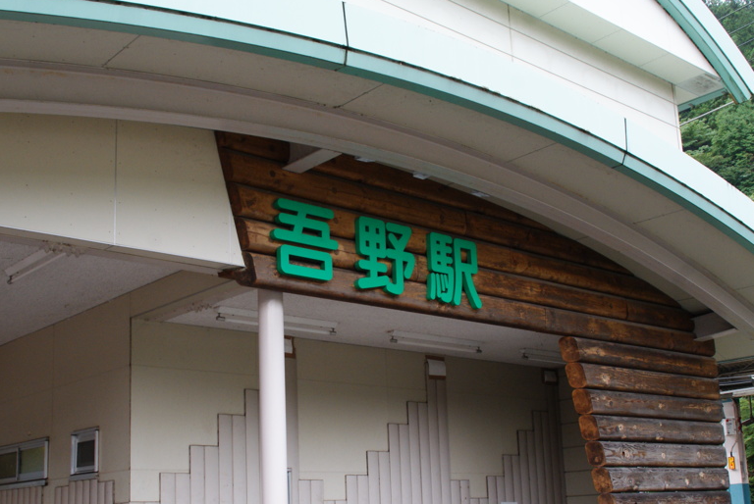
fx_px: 923
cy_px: 322
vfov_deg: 30.4
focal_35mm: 44
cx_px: 359
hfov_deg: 44.4
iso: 400
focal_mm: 22
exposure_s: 1/80
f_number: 9
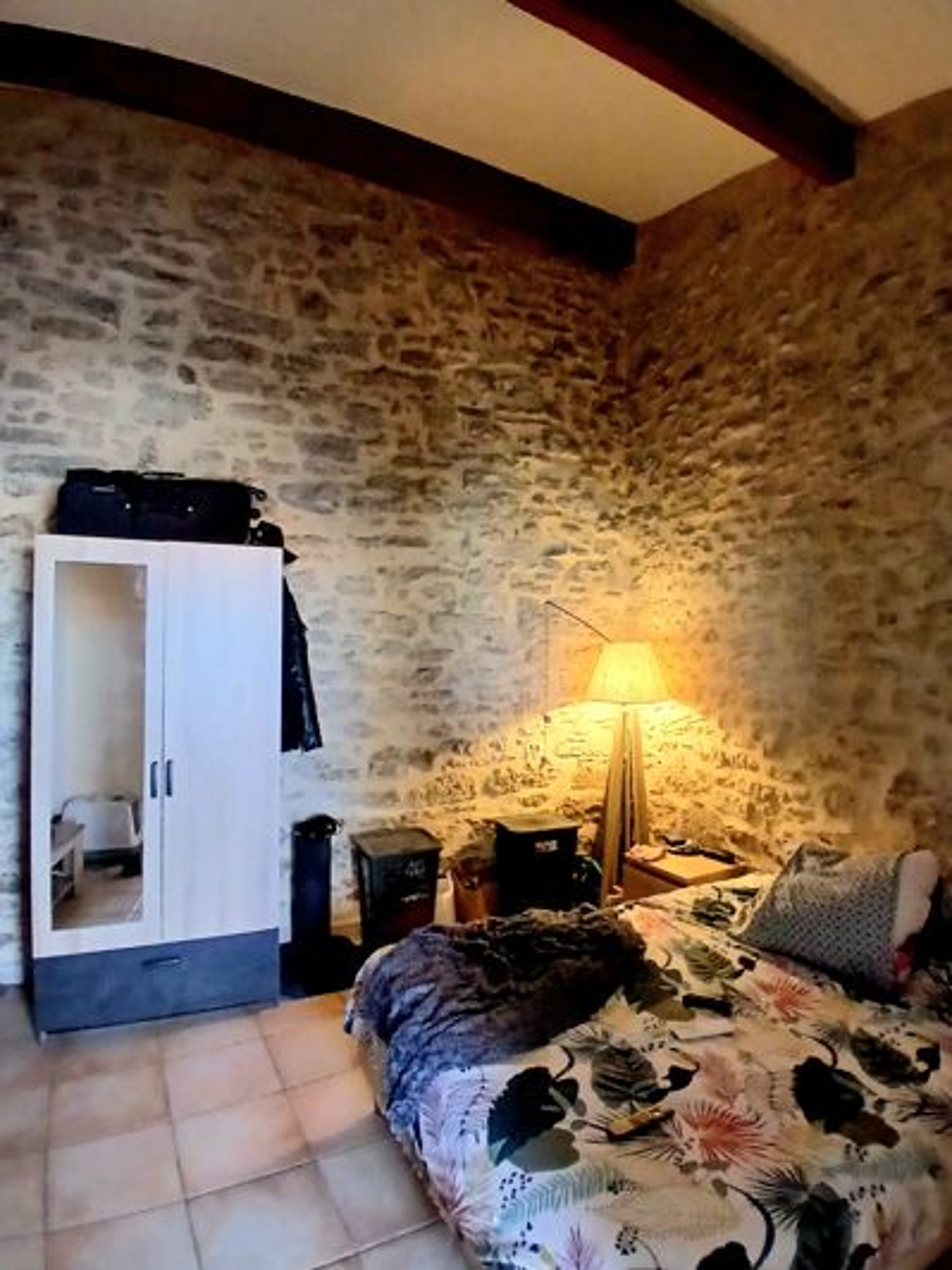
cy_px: 635
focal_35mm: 17
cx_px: 476
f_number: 2.2
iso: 400
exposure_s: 1/25
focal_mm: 1.4
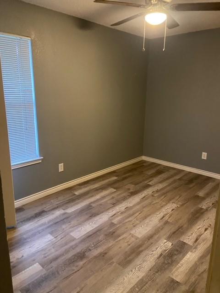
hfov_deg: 53.1
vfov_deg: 67.3
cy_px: 146
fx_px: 220
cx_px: 110
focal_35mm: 26
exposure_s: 1/30
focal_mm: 4.25
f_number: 1.8
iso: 640
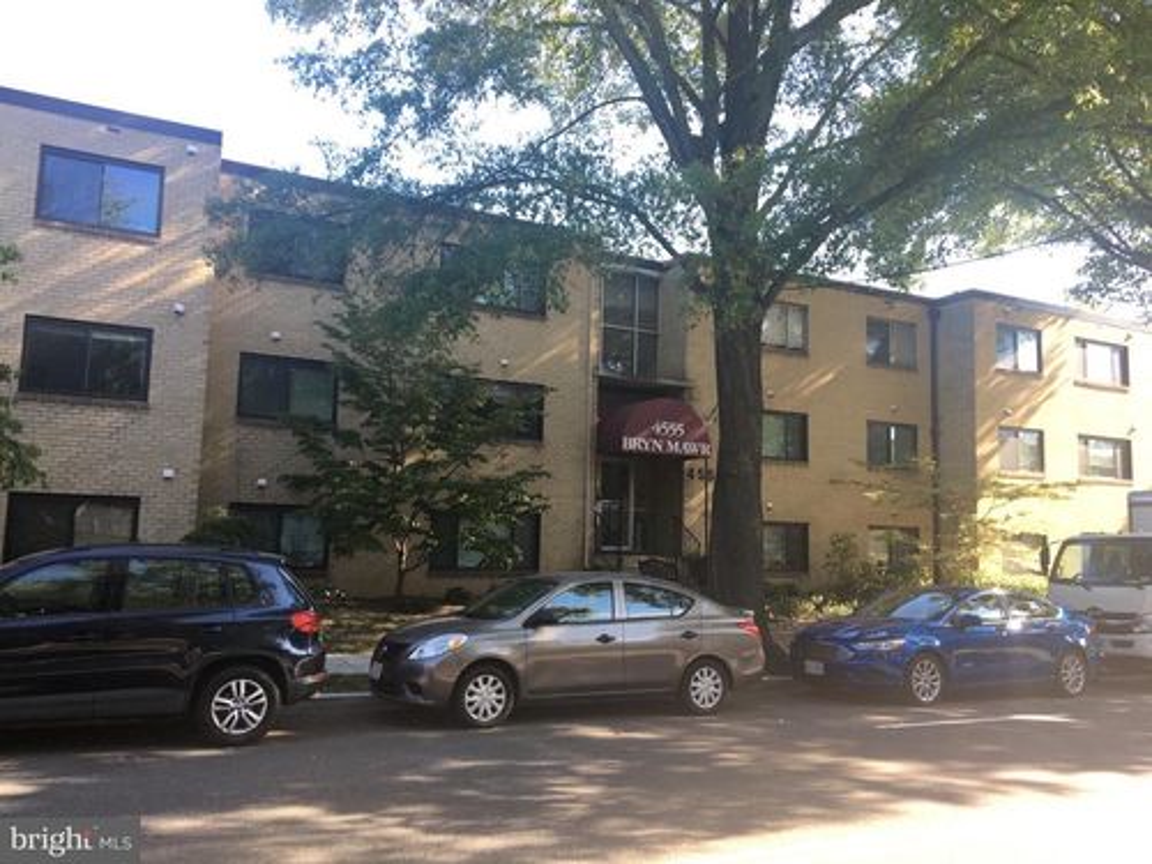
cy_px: 432
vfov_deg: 48.2
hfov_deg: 61.7
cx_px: 576
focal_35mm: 29
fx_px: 965
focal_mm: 4.15
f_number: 2.2
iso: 25
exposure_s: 1/120
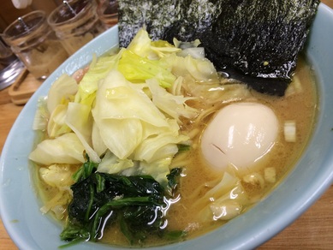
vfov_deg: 46.8
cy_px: 125
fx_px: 289
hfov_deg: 59.9
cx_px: 166
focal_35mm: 30
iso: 50
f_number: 2.2
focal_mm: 4.12
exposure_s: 1/60
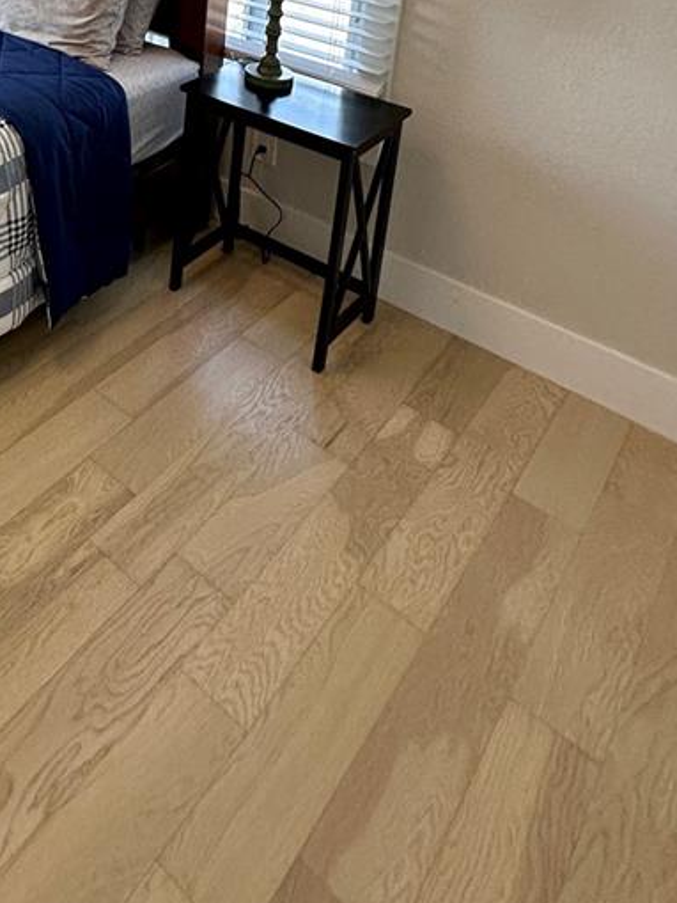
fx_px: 860
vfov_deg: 43.6
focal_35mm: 33
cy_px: -76
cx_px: -14
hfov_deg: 37.8
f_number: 2.2
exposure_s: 1/120
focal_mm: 2.22
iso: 160
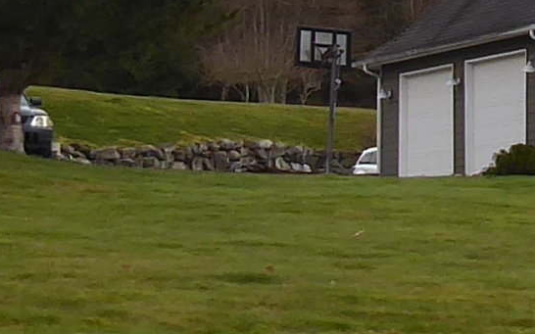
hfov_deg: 10.4
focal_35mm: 194
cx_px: 809
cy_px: 95
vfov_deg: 6.8
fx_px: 2828
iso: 80
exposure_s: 1/250
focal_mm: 4.3
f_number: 3.3
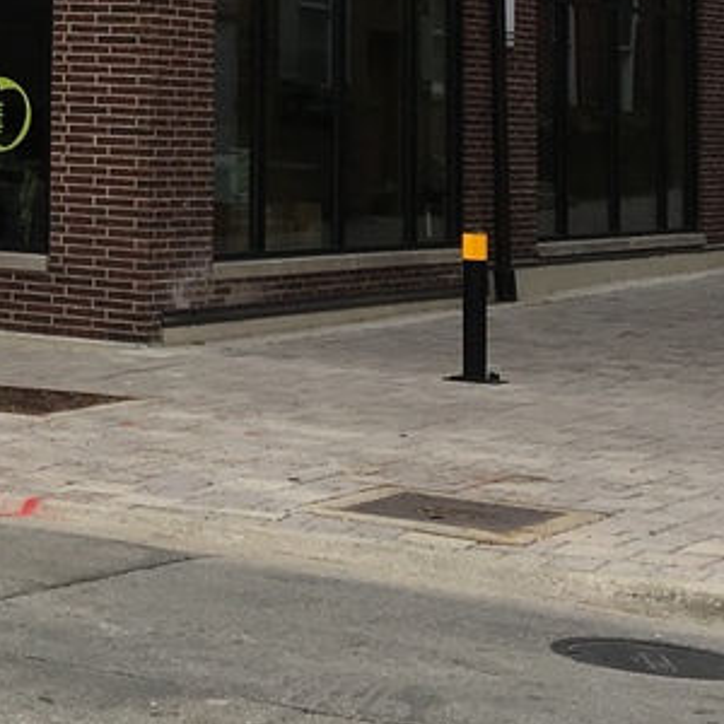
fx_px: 2911
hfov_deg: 13.5
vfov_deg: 13.6
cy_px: -222
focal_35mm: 123
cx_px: -278
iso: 25
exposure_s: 1/1183
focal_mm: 4.15
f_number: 2.2
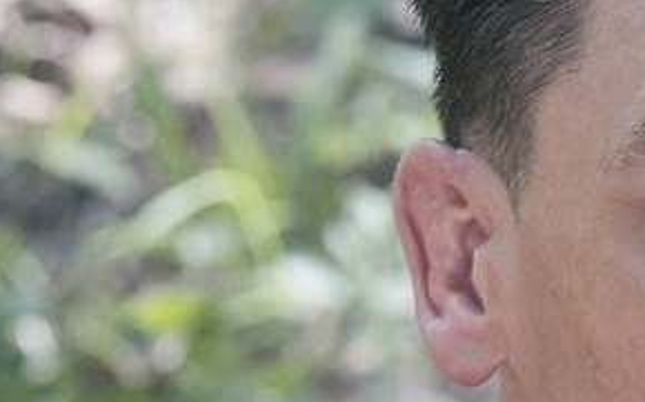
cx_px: 881
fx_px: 13618
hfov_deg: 2.7
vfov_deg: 1.7
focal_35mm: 775
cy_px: 742
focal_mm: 115
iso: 1250
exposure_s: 1/400
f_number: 5.6
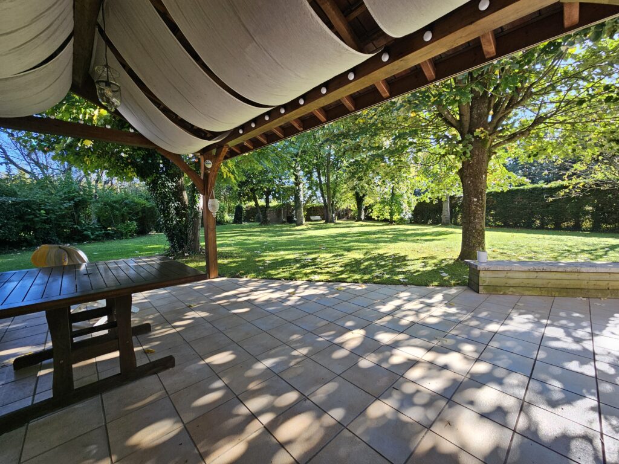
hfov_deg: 106.2
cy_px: 232
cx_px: 310
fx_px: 232
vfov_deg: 89.9
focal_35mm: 13
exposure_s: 1/212
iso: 50
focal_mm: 2.2
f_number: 2.2
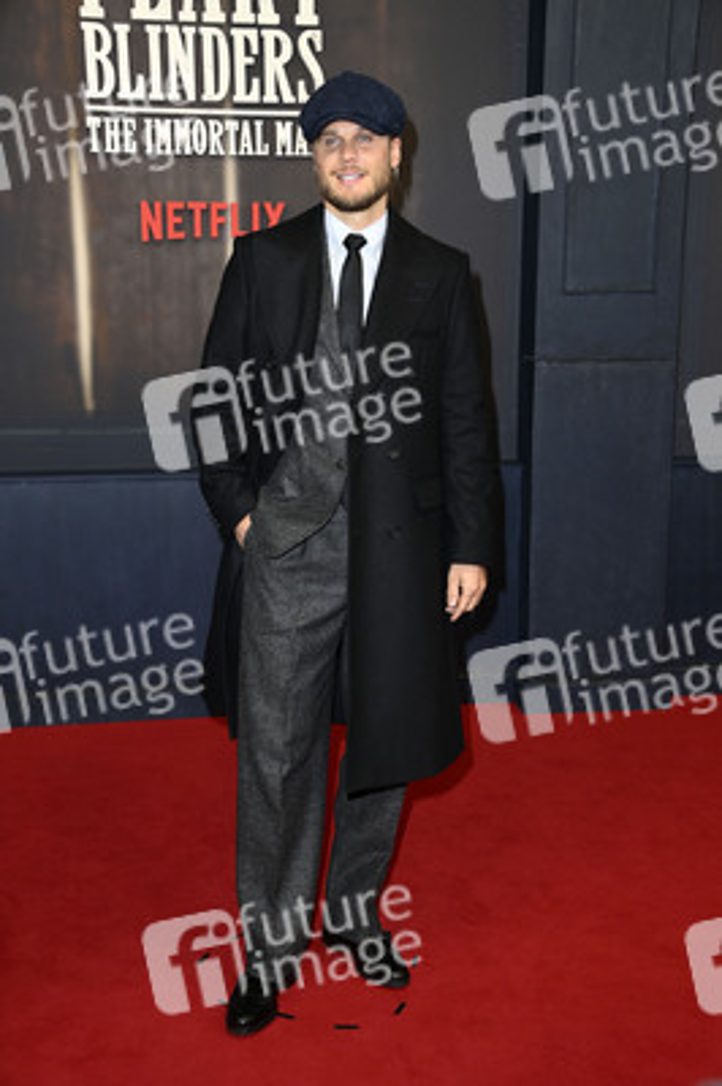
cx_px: 361
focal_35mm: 50
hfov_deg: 26.9
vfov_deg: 39.6
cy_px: 543
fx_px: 1507
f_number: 5.6
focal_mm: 50
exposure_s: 1/250
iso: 400
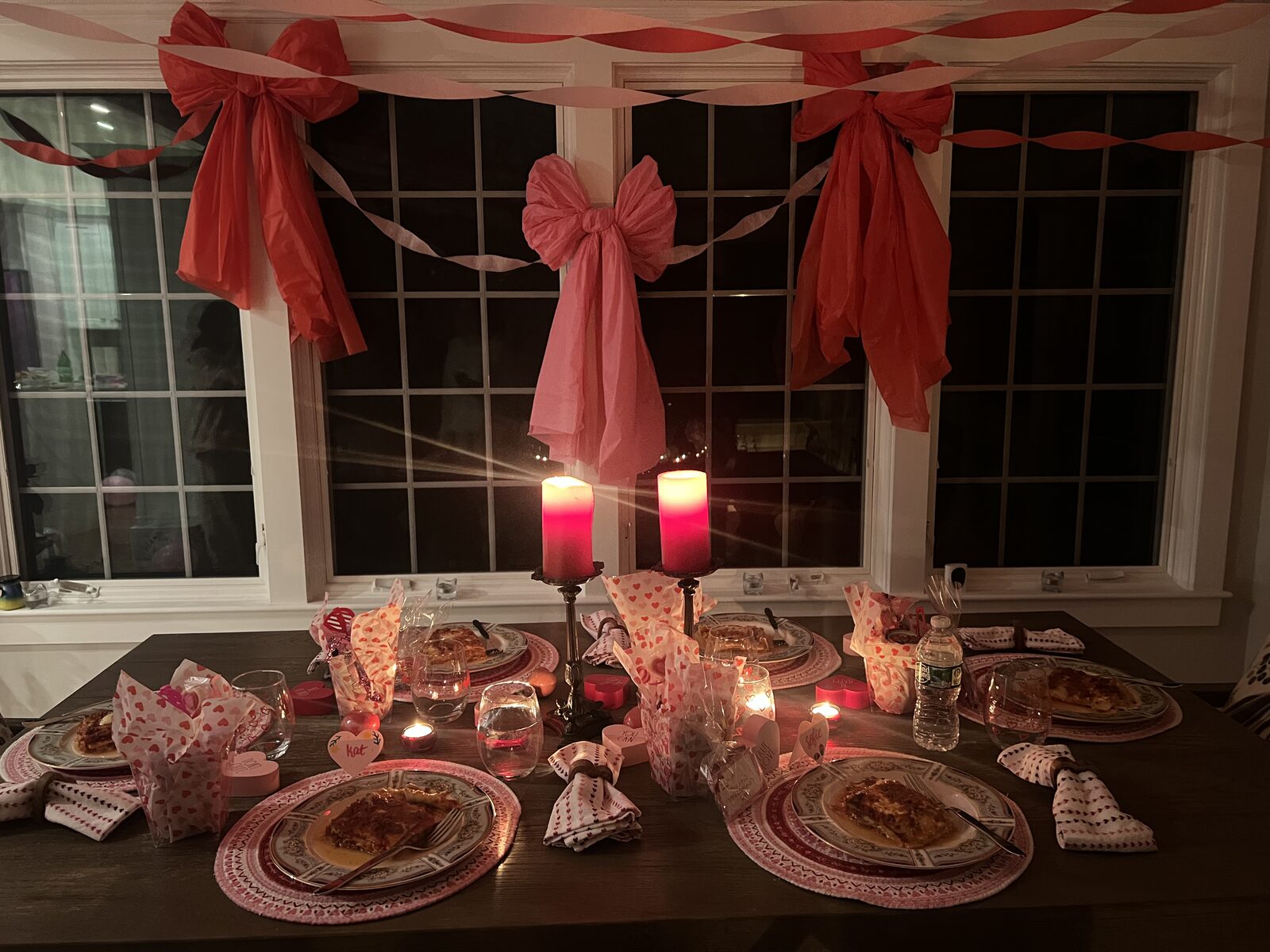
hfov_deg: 67.3
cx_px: 635
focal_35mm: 26
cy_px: 476
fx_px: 954
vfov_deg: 53.1
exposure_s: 1/24
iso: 1000
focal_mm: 5.7
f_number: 1.5
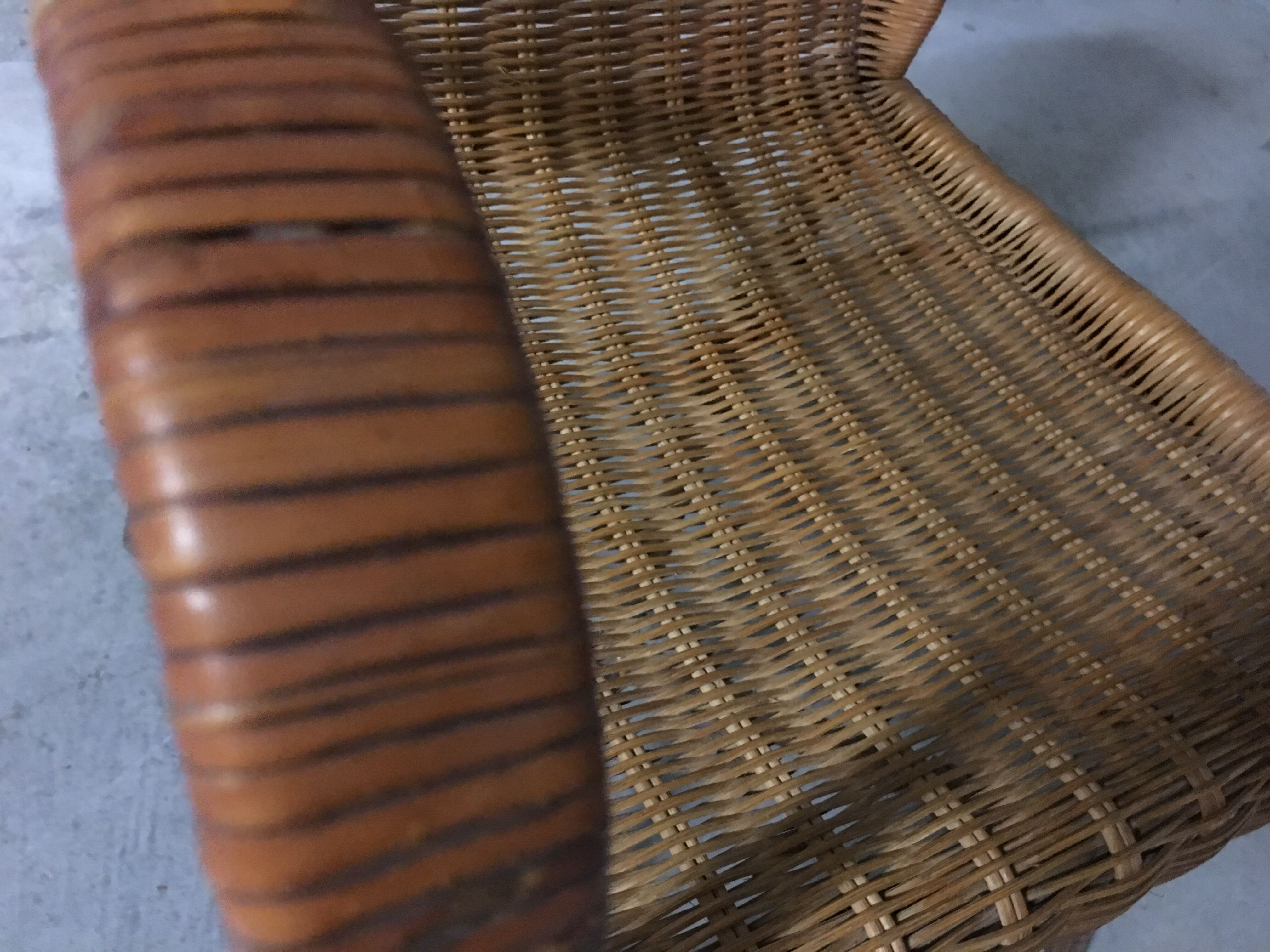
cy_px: 476
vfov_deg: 48.2
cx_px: 635
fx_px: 1064
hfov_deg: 61.7
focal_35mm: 29
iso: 160
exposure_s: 1/4
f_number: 2.2
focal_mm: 4.15
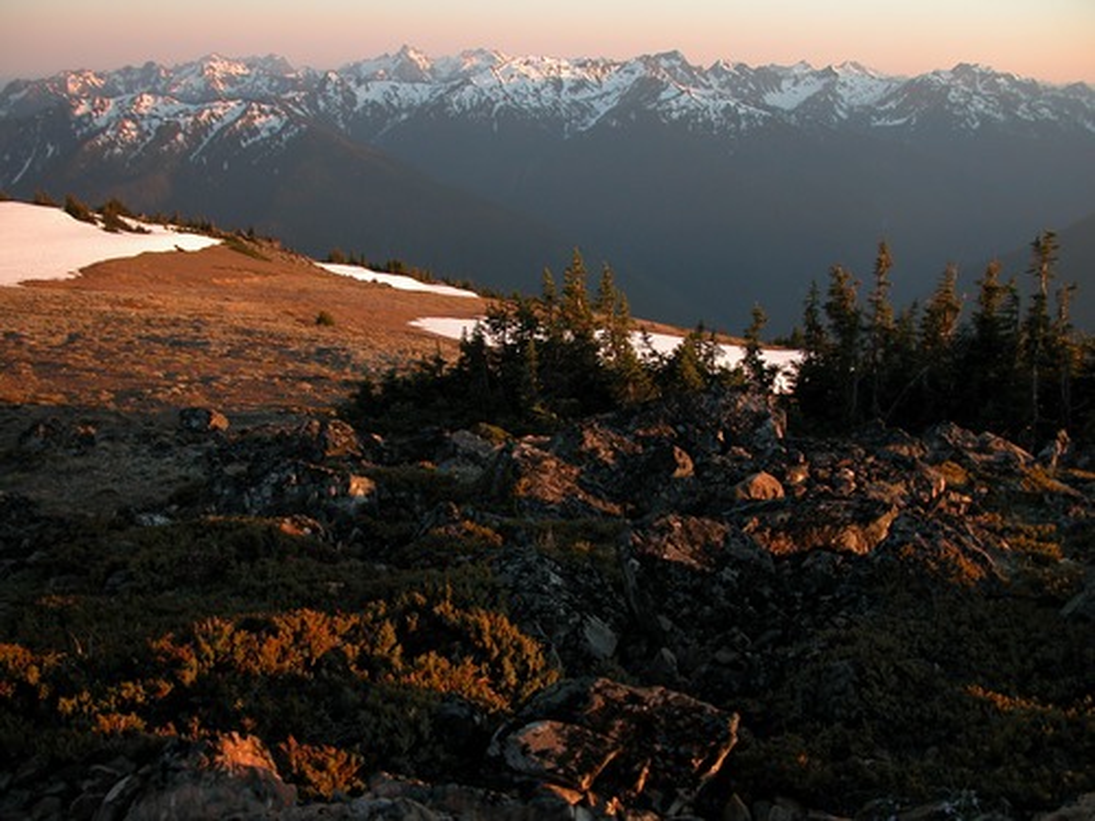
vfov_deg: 41.8
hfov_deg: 54.0
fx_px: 1076
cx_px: 548
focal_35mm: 34
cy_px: 410
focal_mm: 8.9
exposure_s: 1/250
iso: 100
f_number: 2.8
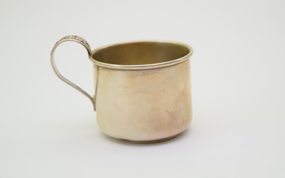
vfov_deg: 15.5
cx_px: 142
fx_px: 656
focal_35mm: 85
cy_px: 87
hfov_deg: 24.5
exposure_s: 1/100
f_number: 5.6
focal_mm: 55
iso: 800
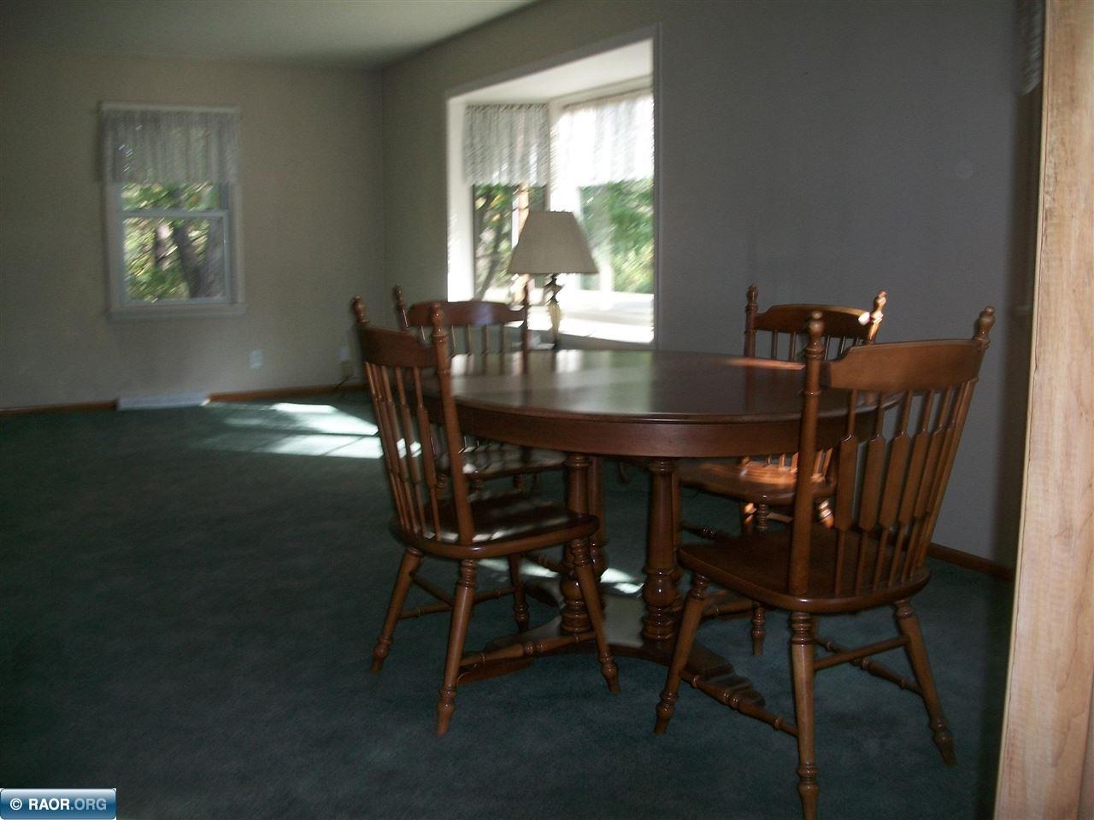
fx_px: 1011
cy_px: 410
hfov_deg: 56.8
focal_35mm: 32
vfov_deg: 44.2
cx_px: 547
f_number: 2.9
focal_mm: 5.7
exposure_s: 1/60
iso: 80
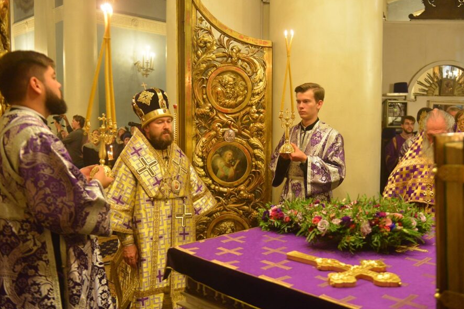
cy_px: 152
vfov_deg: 36.8
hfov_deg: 53.1
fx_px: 464
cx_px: 251
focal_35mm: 36
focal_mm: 31
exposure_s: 1/60
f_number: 2.8
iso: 3200
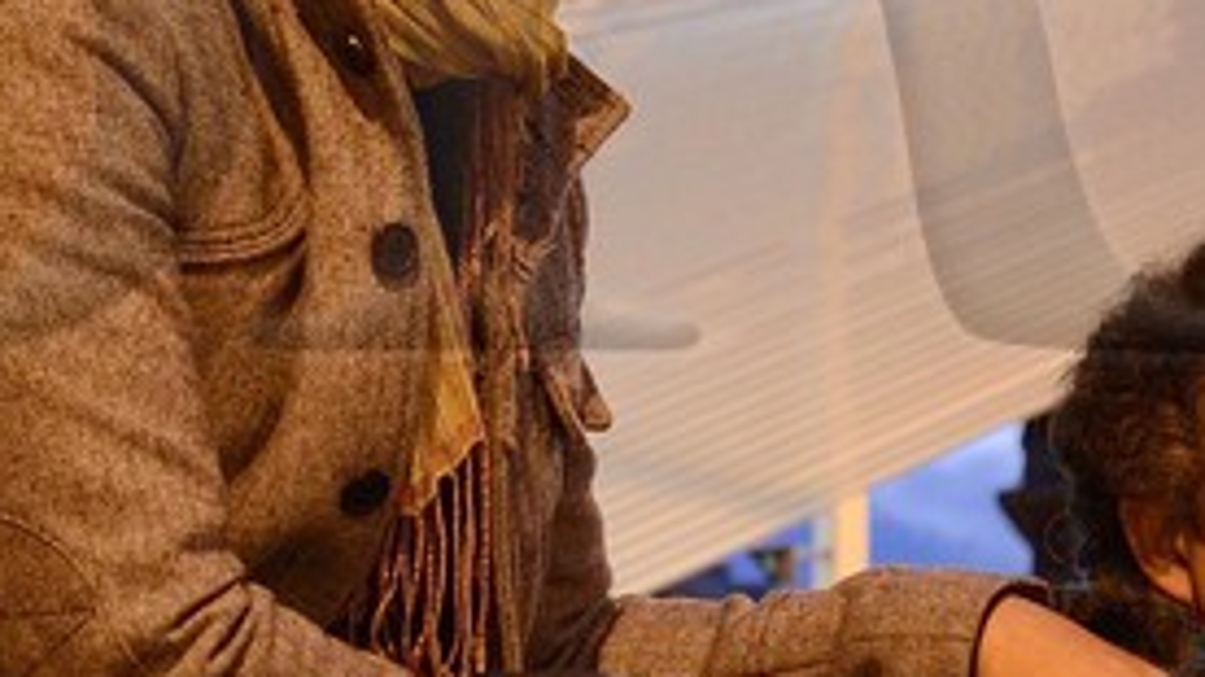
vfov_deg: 6.2
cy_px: -179
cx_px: 323
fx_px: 6196
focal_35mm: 194
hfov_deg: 11.1
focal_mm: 32
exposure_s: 1/20
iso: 1600
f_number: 4
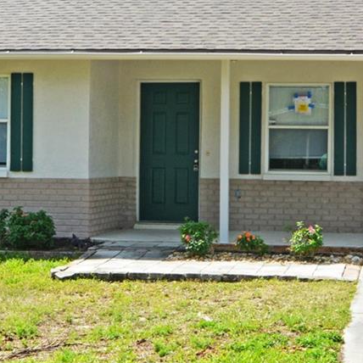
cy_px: 140
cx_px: 187
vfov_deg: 19.1
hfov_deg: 19.2
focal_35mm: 91
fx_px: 1075
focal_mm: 19
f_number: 16
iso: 160
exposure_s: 1/80
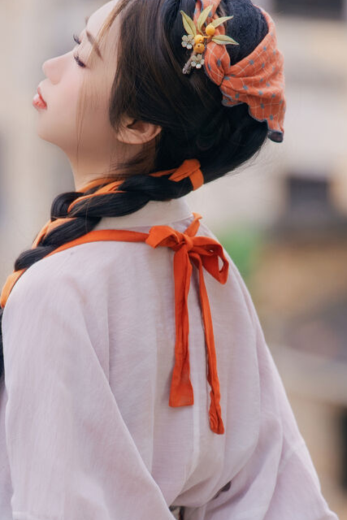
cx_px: 129
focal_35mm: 447
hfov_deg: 3.1
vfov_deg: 4.6
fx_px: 6459
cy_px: 474
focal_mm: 159
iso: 160
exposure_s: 1/250
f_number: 2.8
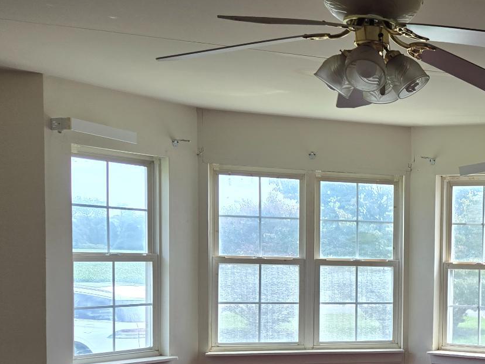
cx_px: 572
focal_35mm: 57
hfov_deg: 29.4
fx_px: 799
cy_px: 286
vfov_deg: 25.3
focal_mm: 5.4
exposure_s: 1/180
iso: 50
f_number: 1.8
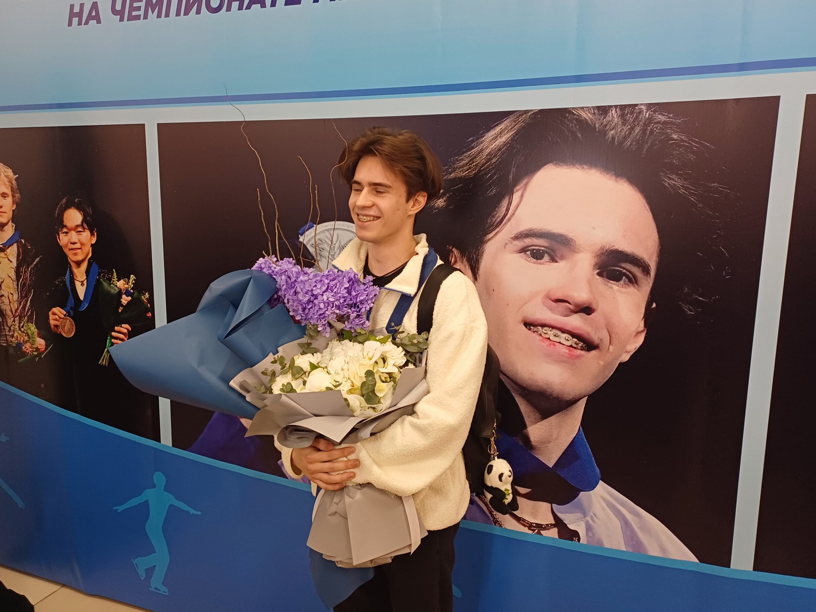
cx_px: 403
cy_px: 301
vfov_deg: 53.1
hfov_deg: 67.3
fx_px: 613
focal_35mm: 26
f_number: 1.8
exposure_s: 1/50
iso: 250
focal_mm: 4.65
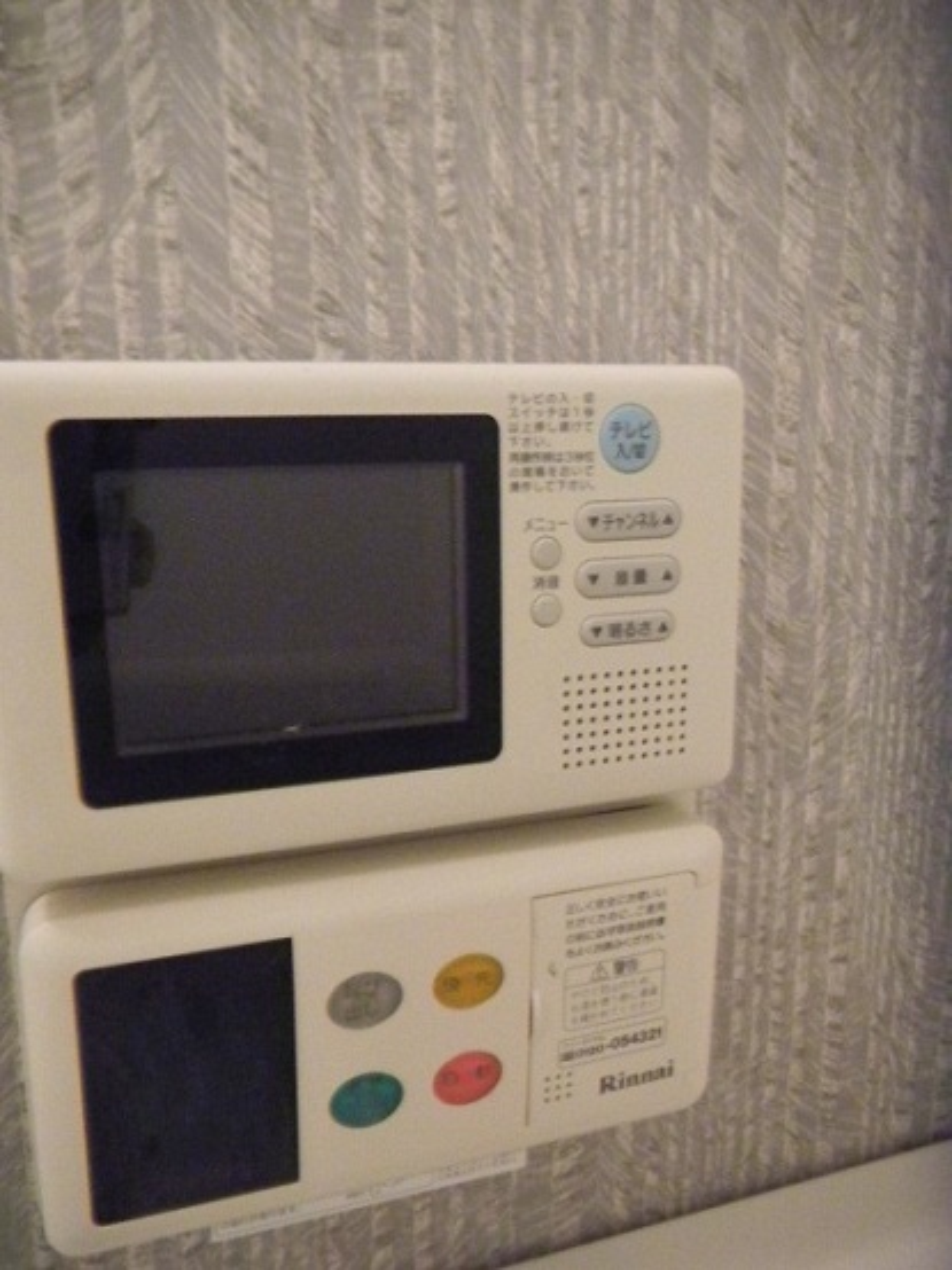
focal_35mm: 28
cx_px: 476
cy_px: 635
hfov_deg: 49.7
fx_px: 1028
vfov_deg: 63.5
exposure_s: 1/2.9
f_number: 3.9
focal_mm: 5
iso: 200
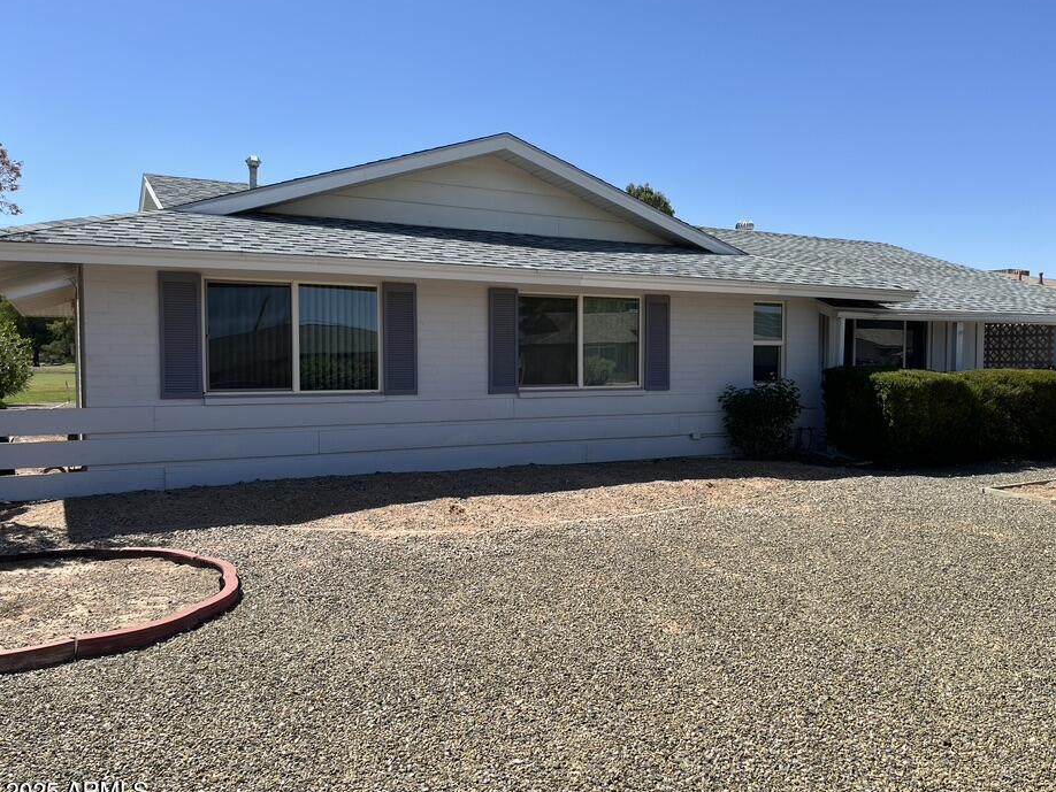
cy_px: 390
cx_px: 588
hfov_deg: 61.5
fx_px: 885
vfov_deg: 48.2
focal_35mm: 29
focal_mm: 5.1
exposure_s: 1/3413
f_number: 1.6
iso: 50
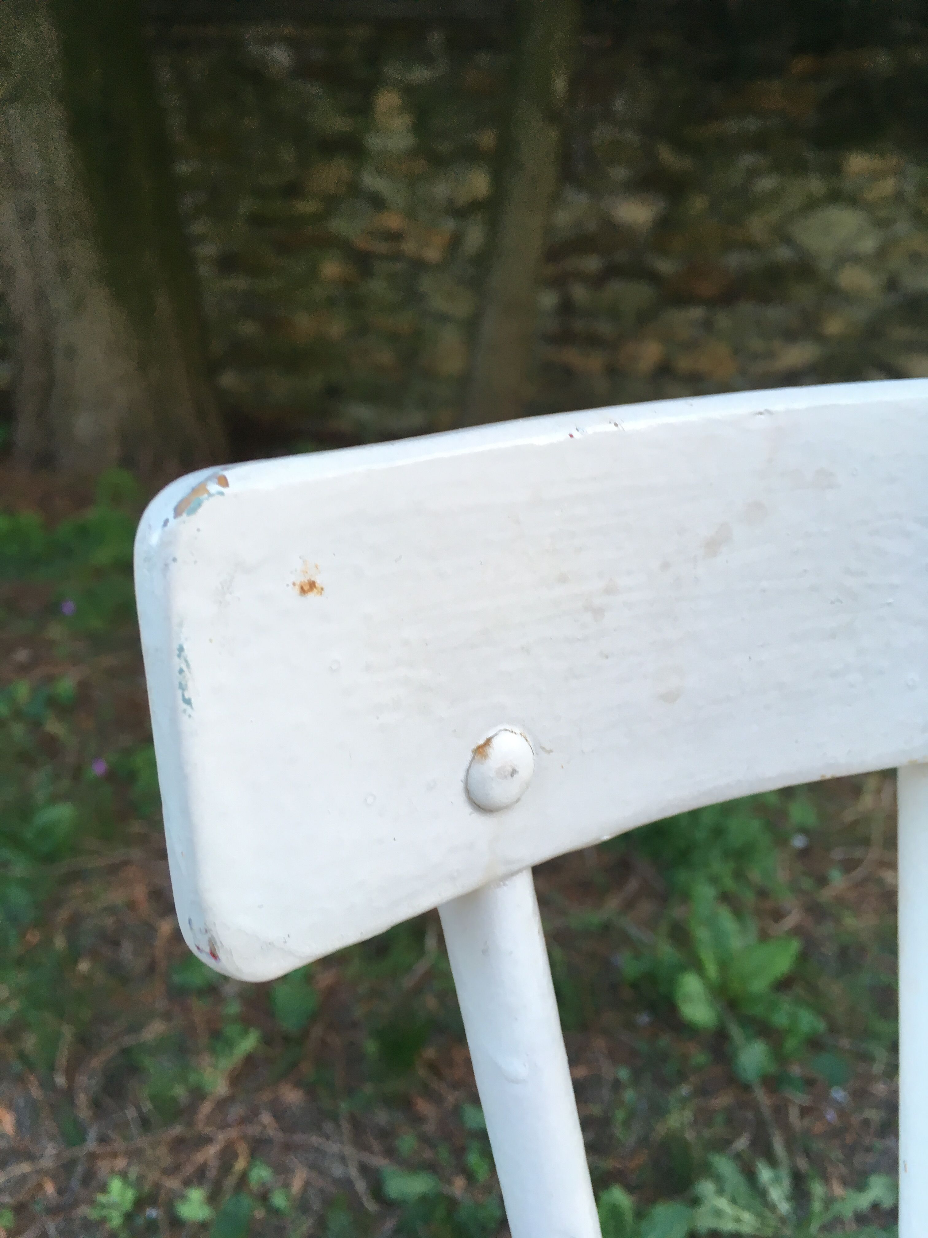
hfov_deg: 48.2
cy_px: 619
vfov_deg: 61.7
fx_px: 1037
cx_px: 464
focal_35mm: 29
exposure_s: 1/33
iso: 25
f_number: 2.2
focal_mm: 4.15
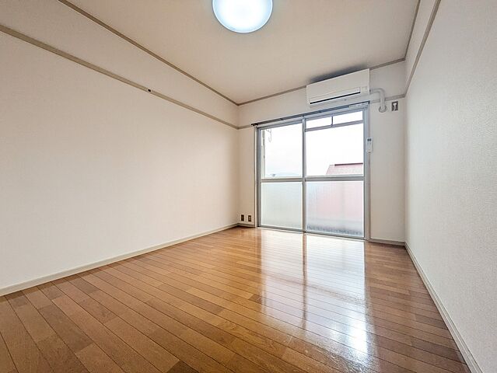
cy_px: 186
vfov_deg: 85.7
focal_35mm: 14
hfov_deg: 102.0
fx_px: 201
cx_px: 248
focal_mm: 1.83
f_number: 2.2
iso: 51
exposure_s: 1/342
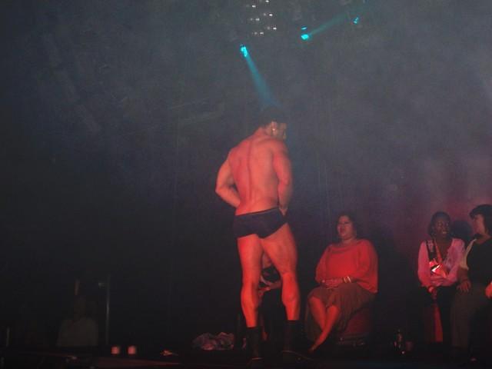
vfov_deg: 31.5
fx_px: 654
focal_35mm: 46
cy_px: 184
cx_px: 246
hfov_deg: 41.2
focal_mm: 7
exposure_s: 1/60
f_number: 3
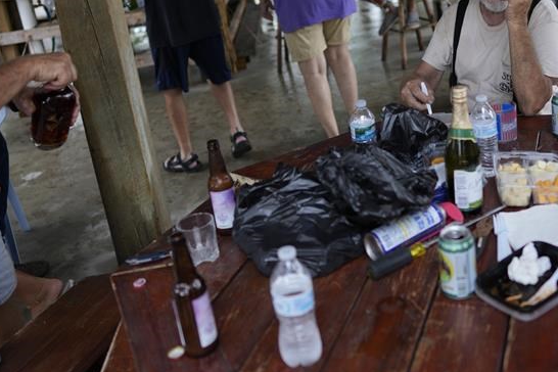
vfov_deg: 28.9
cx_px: 362
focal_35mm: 45
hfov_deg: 43.1
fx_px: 697
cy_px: 54
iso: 200
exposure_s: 1/320
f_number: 1.6
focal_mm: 24
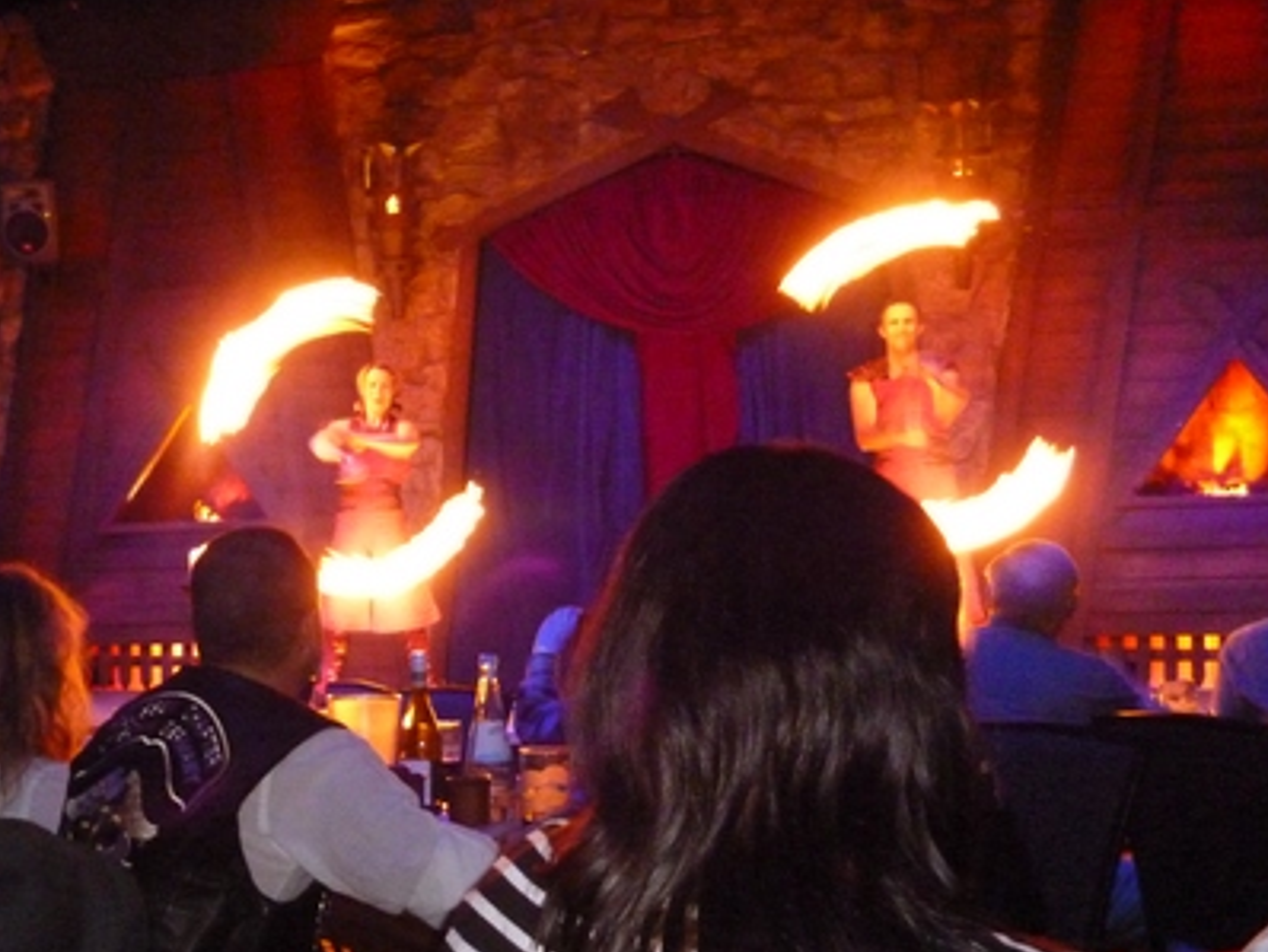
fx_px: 1649
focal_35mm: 45
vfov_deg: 32.2
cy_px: 551
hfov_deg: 41.8
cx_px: 494
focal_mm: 5
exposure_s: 1/8
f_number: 3.1
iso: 800
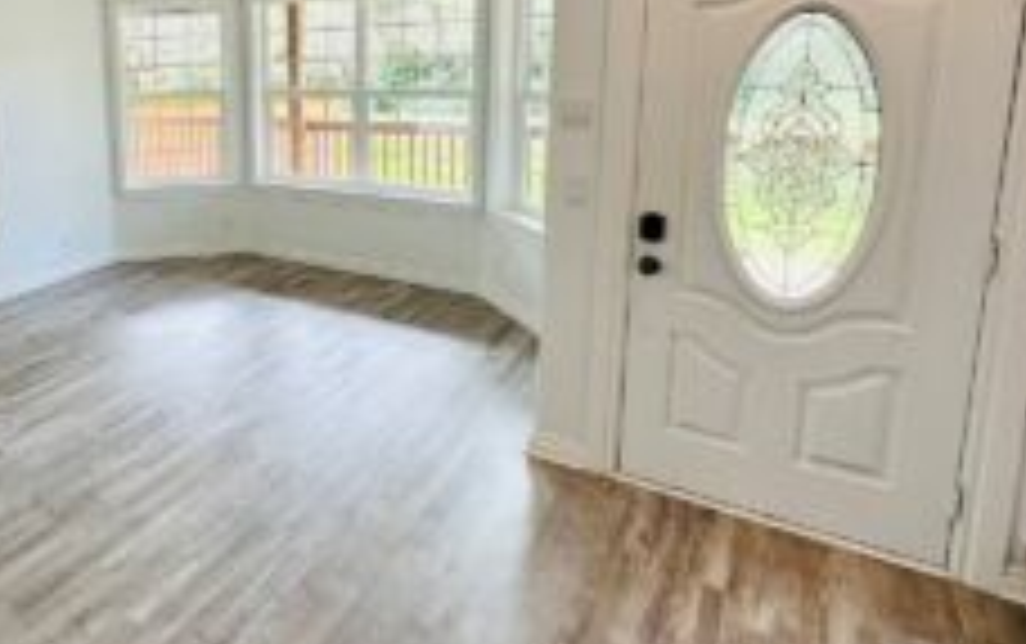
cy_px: 167
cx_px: 198
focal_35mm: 26
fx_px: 728
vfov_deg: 46.1
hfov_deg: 63.9
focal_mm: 2.22
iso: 80
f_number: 2.2
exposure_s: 1/120
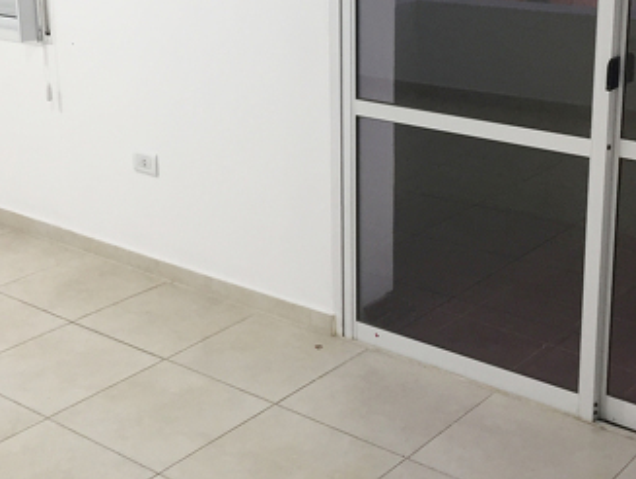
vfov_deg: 24.6
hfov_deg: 32.6
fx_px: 1085
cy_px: 130
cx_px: 288
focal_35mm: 59
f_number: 2.2
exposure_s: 1/33
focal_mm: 4.15
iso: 125
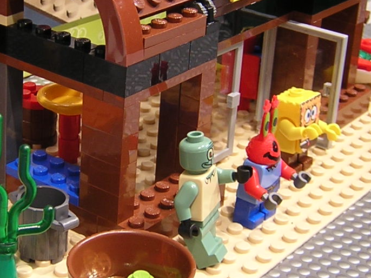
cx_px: 127
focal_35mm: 84
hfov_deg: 23.2
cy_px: 85
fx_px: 900
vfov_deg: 17.5
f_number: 2.6
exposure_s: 1/3.7
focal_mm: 4.7
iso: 100
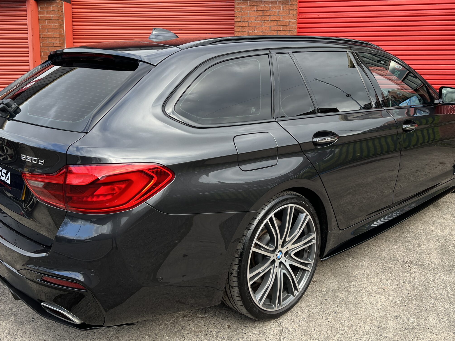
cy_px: 148
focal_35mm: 33
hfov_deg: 55.3
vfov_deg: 42.9
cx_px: 243
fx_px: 434
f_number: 1.5
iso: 50
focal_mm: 5.7
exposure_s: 1/443
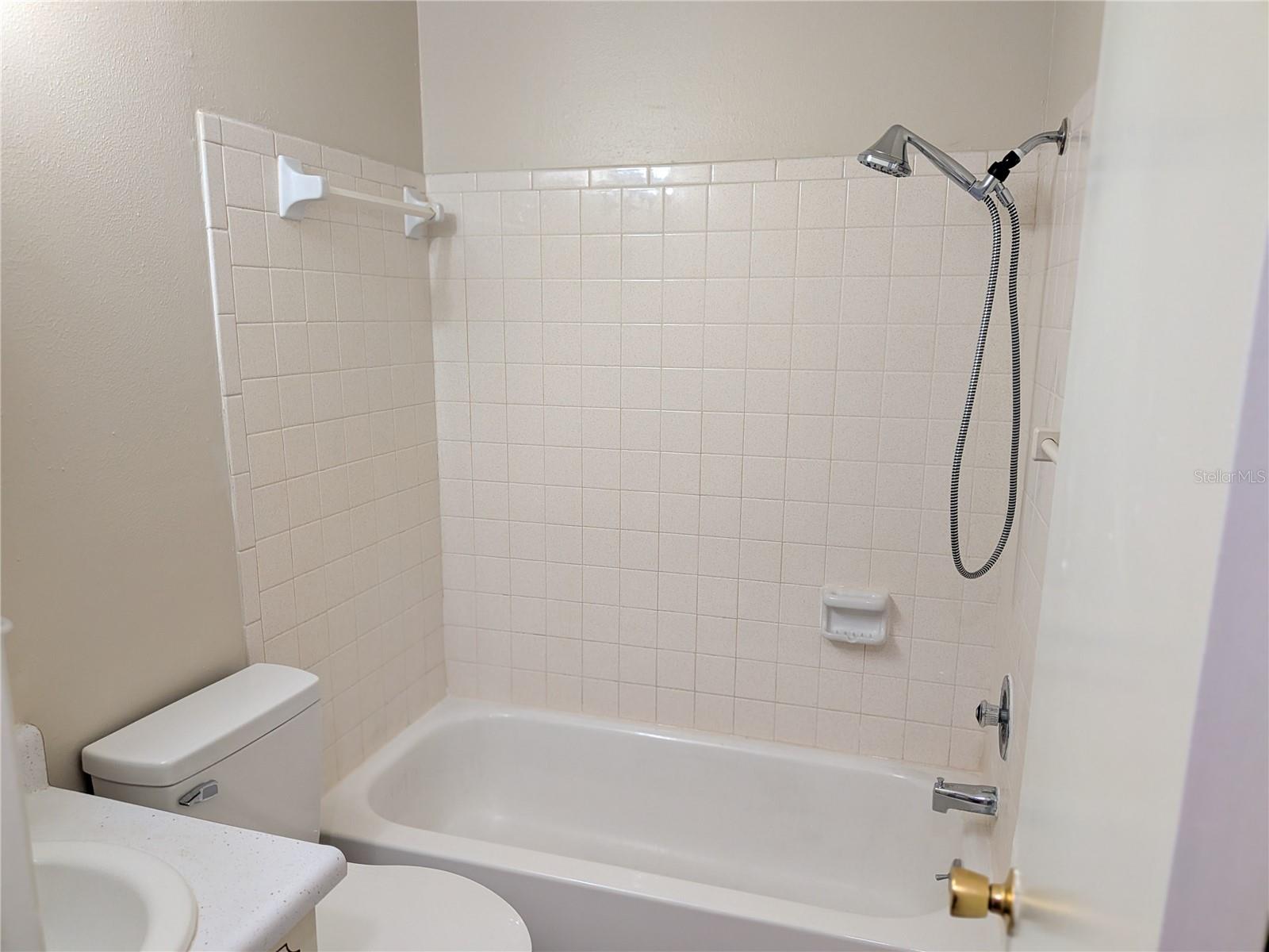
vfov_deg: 56.8
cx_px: 634
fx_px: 880
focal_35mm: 24
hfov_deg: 71.6
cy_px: 476
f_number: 1.7
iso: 150
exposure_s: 1/120
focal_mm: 4.53
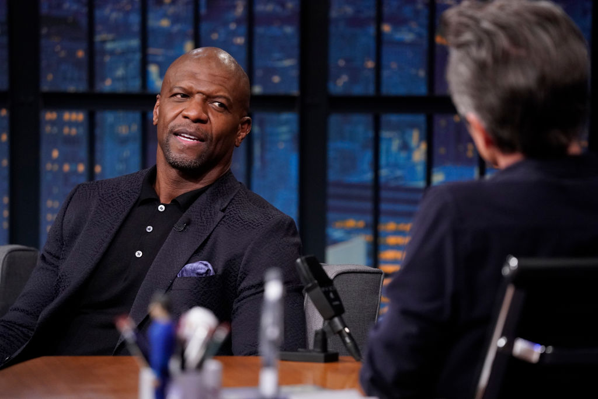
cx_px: 299
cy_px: 200
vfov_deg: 6.9
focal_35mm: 200
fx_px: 3322
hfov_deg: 10.3
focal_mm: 200
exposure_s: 1/160
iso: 5000
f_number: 3.5
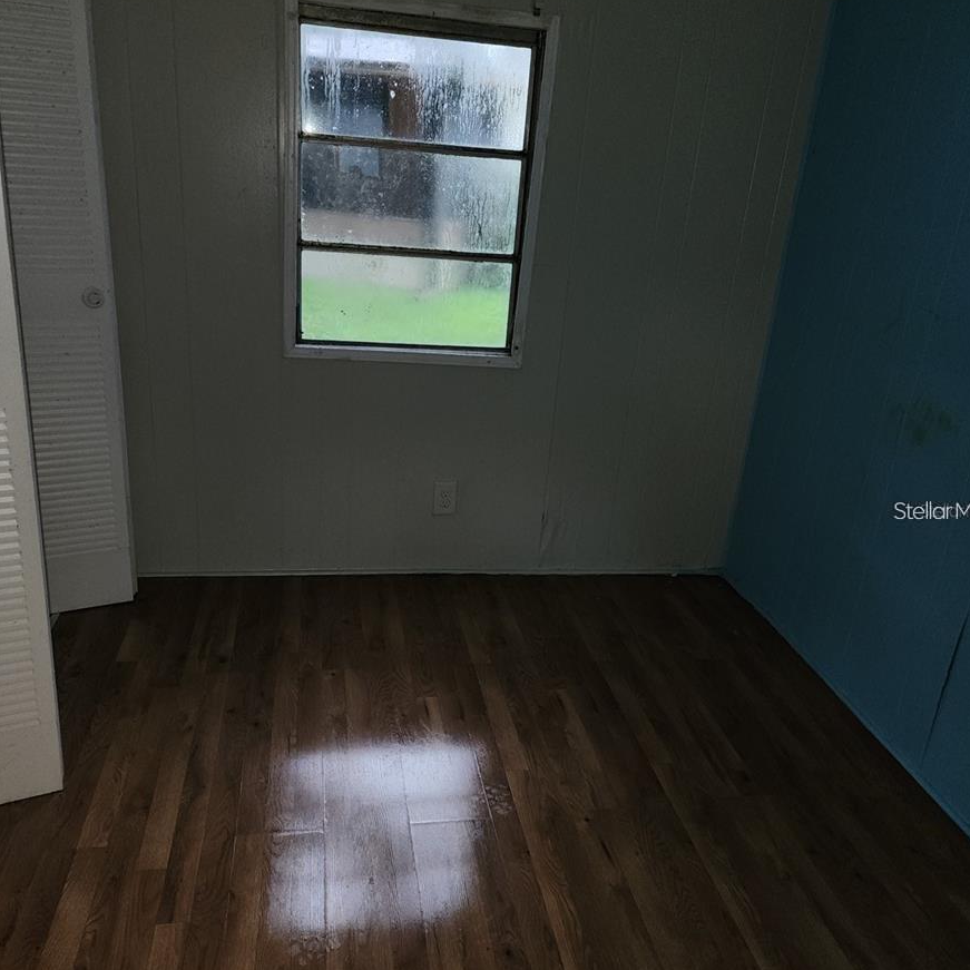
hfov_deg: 57.3
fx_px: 888
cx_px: 498
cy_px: 510
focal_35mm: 28
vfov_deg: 57.3
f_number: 1.8
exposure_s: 1/17
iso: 125
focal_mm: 6.4
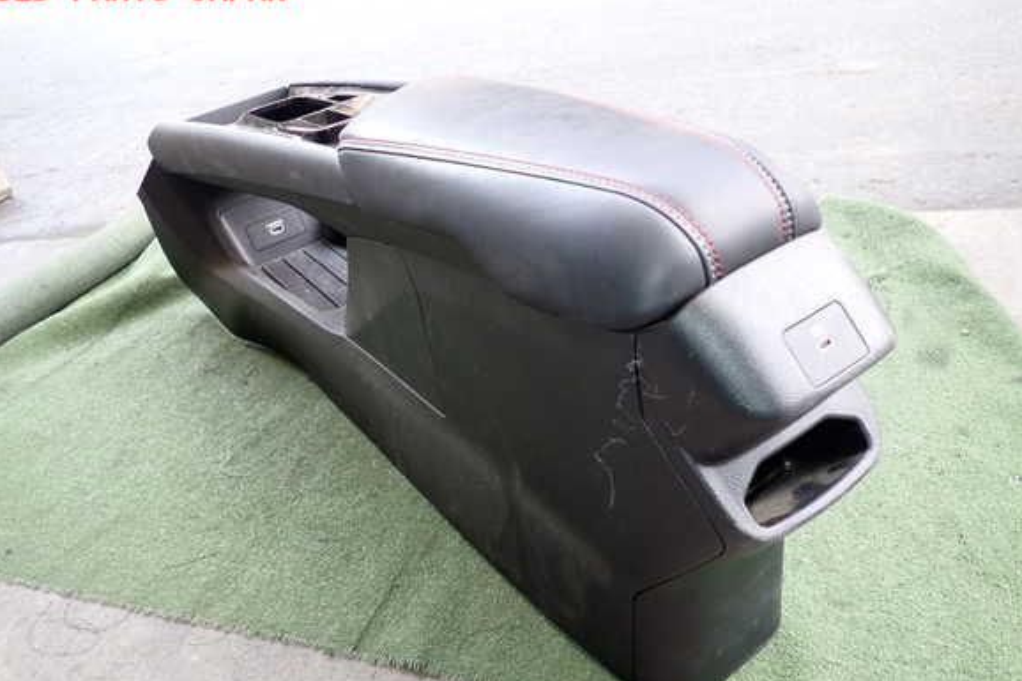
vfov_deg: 47.9
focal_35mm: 27
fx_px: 766
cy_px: 364
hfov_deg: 67.4
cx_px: 495
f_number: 2
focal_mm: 4.5
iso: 200
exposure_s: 1/80
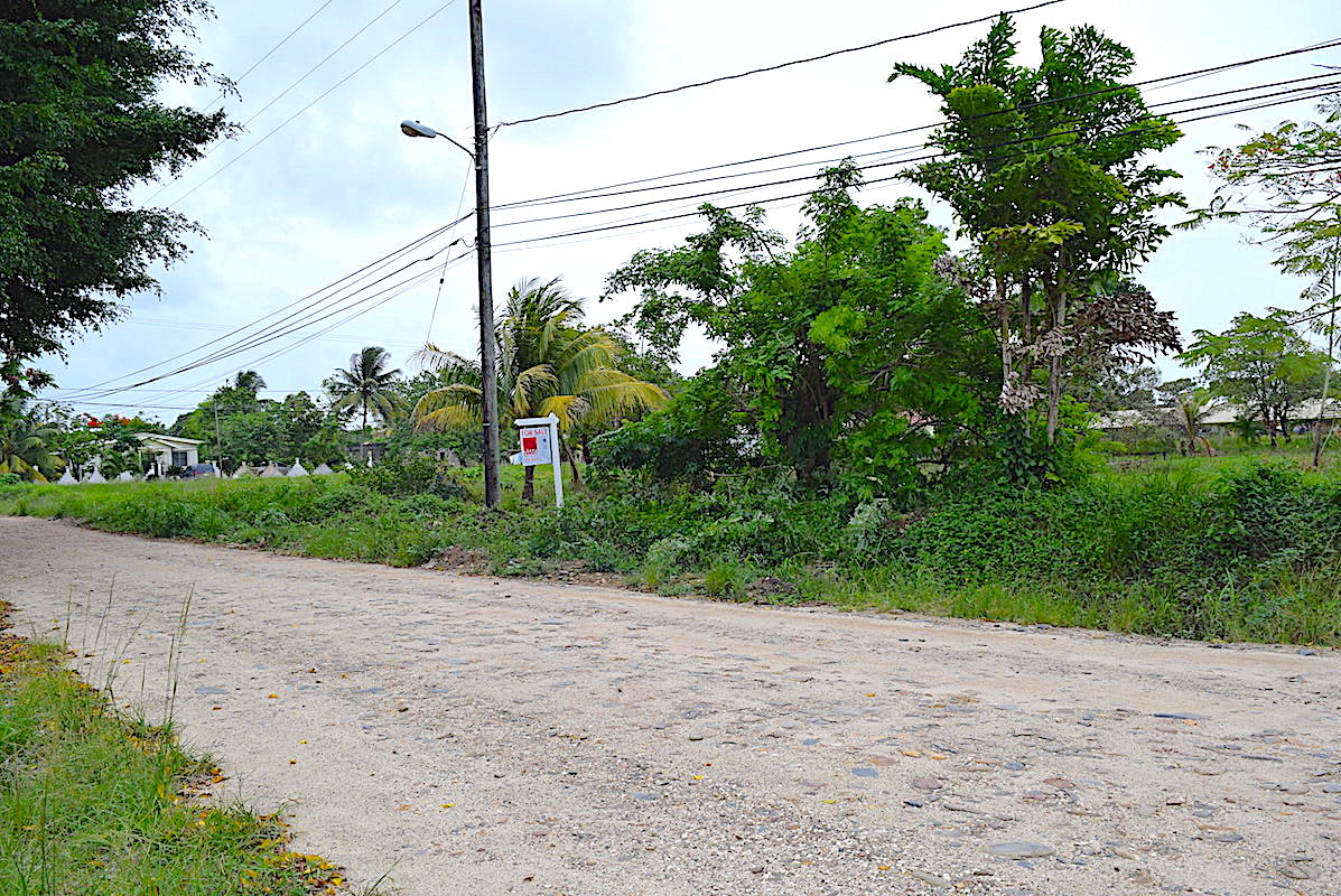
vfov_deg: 48.0
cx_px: 670
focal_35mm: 27
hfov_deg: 67.3
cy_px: 448
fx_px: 1006
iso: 220
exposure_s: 1/250
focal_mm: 18
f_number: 8
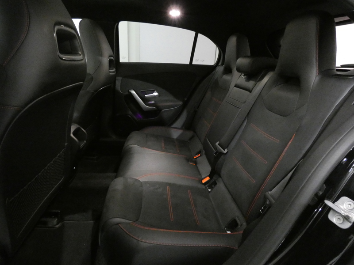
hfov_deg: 81.7
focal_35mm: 20
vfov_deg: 66.0
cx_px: 177
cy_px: 132
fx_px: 205
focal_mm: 3.6
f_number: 2.8
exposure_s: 1/15
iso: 1600
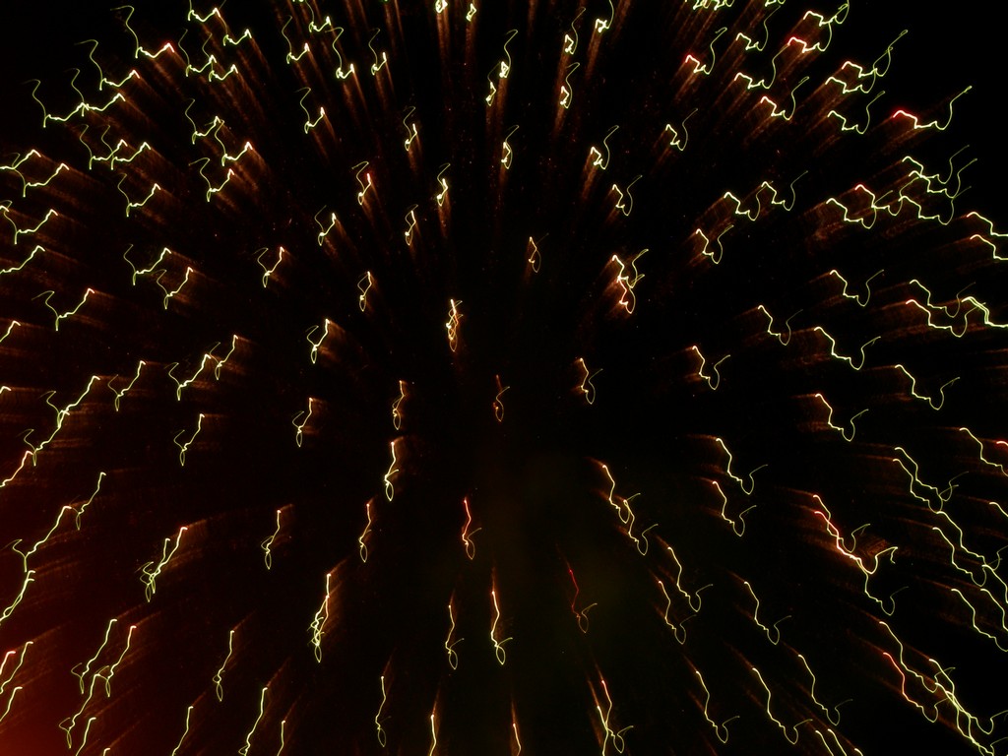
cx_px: 504
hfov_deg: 19.1
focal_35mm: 103
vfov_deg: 14.4
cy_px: 378
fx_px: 2999
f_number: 7.8
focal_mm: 21.3
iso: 50
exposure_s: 4
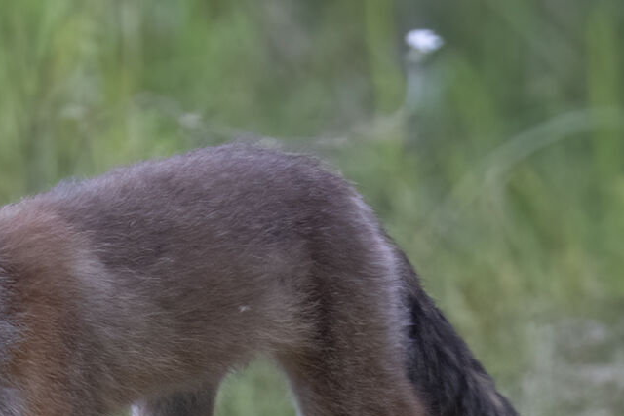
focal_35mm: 2250
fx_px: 39006
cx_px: -308
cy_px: 343
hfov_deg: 0.9
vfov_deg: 0.6
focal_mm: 600
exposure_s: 1/320
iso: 2500
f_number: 5.6
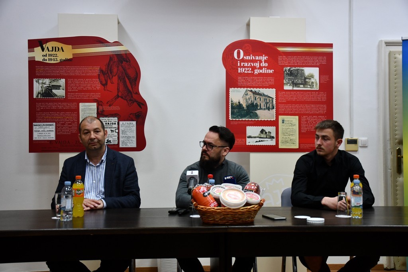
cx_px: 204
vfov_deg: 33.4
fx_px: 453
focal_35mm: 40
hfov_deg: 48.5
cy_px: 136
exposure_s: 1/125
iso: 1100
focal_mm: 27
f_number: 4
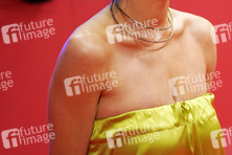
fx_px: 2616
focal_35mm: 406
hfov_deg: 5.1
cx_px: 210
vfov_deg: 3.4
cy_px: 5
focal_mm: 200
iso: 4000
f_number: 5.6
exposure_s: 1/320
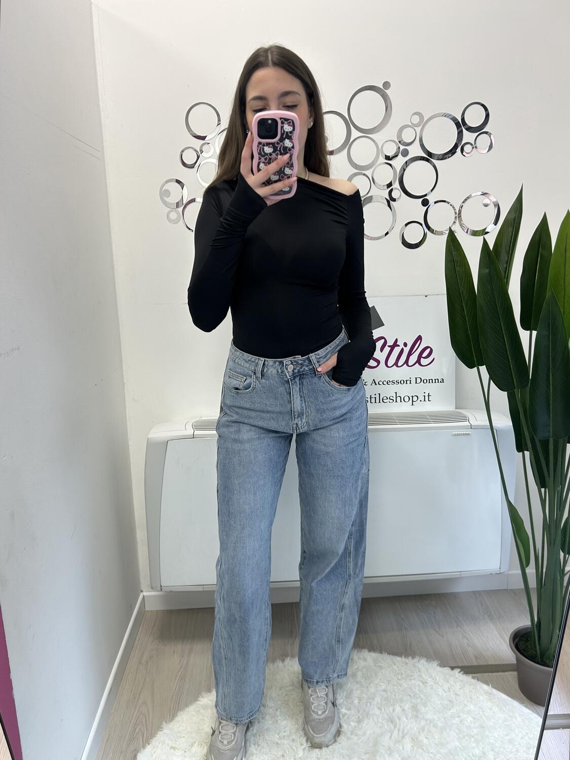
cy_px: 380
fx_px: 571
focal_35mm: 26
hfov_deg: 53.1
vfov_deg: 67.3
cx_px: 285
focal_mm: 5.7
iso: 80
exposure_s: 1/100
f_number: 1.5
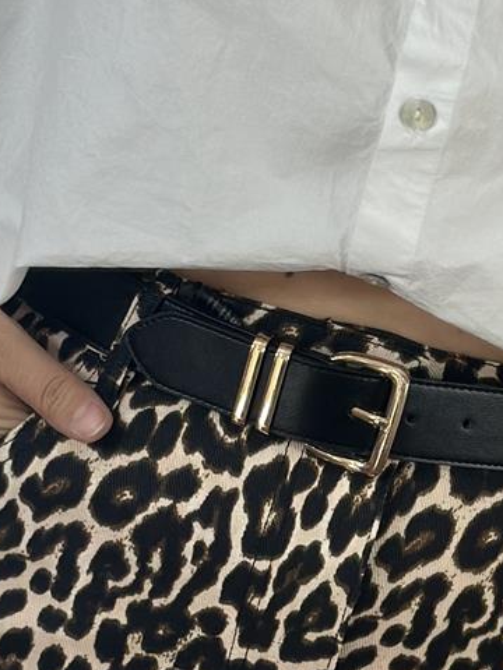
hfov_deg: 9.3
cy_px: 462
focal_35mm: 160
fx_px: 3100
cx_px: 326
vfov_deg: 12.3
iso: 80
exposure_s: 1/245
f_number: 1.78
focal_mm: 6.86
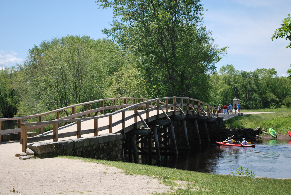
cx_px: 146
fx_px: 461
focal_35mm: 57
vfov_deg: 23.8
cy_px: 98
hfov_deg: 35.0
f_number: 5.3
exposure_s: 1/500
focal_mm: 38
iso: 140
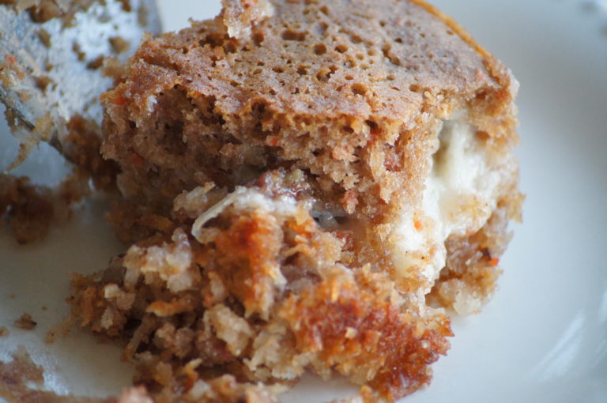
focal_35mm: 202
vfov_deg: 6.8
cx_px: 304
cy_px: 202
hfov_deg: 10.2
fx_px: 3410
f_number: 4.5
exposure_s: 1/160
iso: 1600
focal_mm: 135
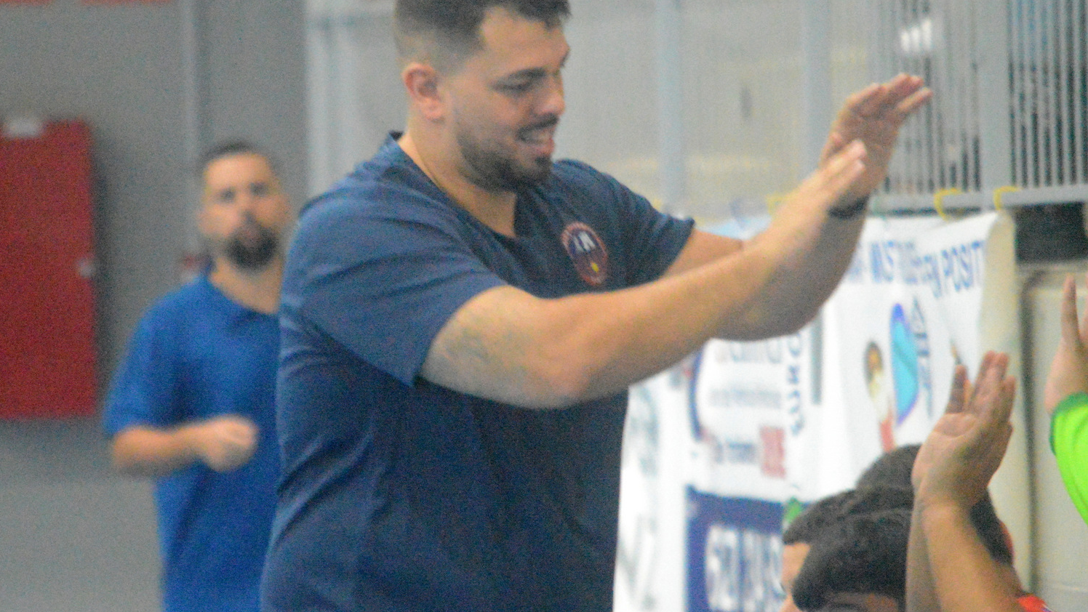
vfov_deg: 2.9
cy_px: 279
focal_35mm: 425
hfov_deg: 5.1
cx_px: 544
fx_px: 12263
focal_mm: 270
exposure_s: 1/200
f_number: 7.1
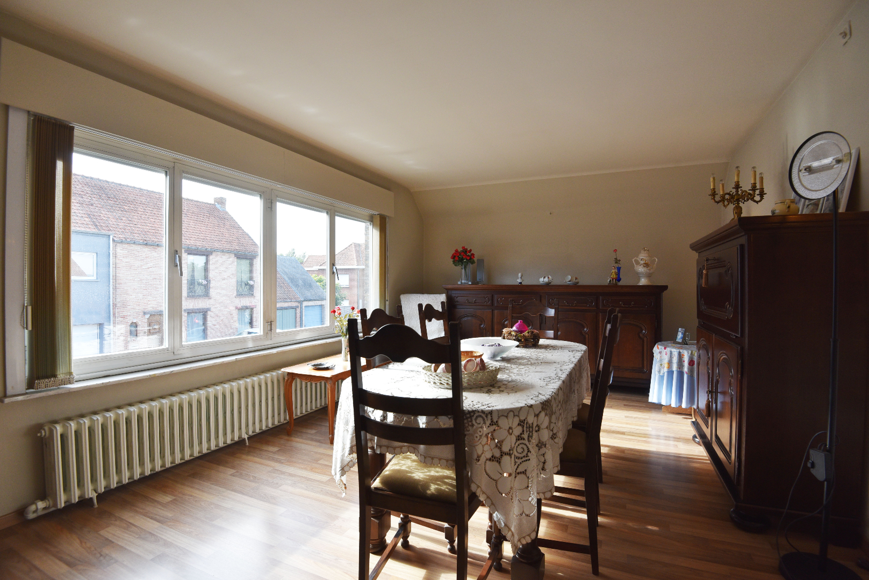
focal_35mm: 16
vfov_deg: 73.8
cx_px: 434
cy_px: 290
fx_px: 386
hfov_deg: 96.7
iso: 400
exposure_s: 1/200
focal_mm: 16
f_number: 7.1
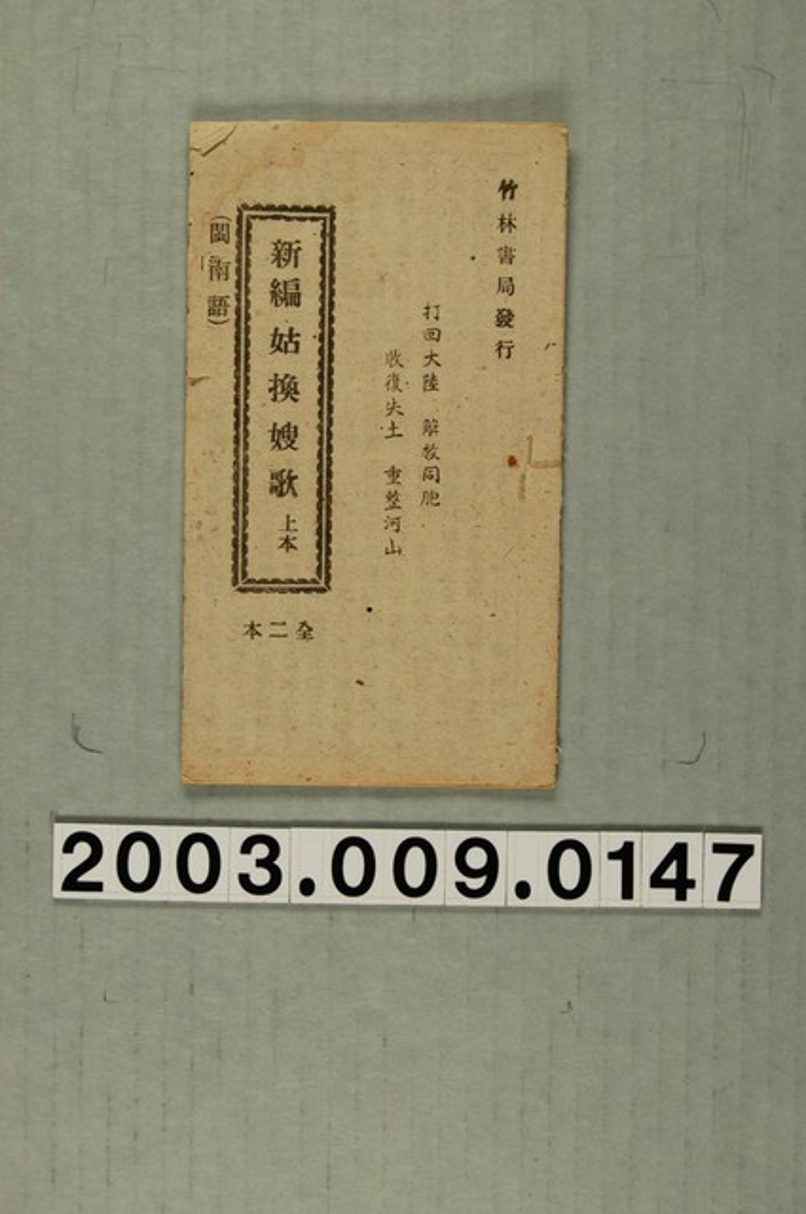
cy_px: 607
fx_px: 2273
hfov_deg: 20.1
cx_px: 403
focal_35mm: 68
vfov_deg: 29.9
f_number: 8
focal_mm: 45
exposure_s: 1/60
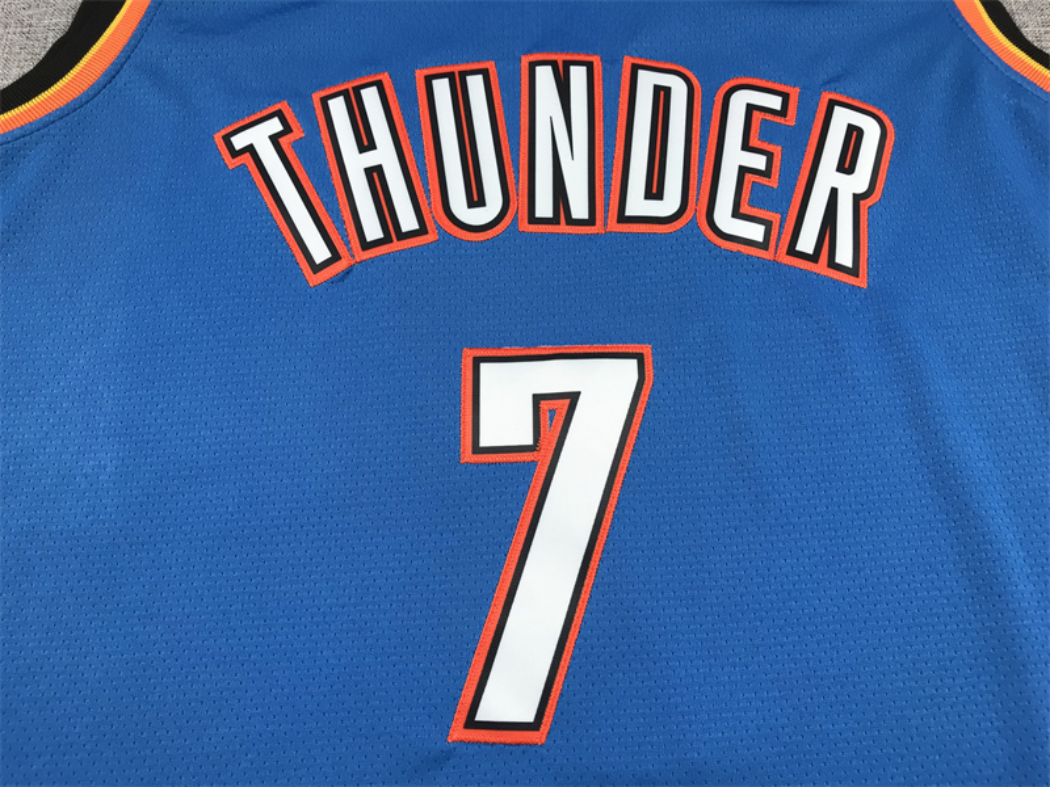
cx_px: 525
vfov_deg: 49.7
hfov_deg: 63.4
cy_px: 394
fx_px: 849
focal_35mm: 28
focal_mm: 3.99
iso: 32
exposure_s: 1/100
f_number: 1.8
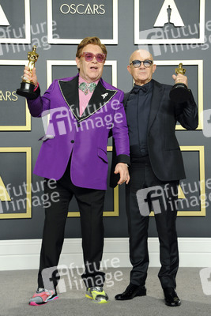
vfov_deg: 30.9
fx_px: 571
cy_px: 158
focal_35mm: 65
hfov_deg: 20.9
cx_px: 106
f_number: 6.3
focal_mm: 65
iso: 1600
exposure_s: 1/125
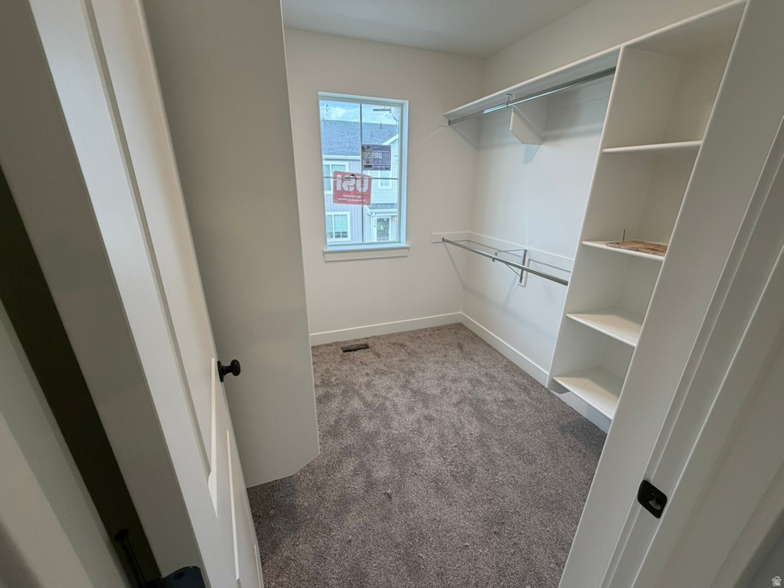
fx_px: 317
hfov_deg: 102.1
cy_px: 294
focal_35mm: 14
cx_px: 392
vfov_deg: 85.7
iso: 160
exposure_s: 1/120
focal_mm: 2.22
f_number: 2.2
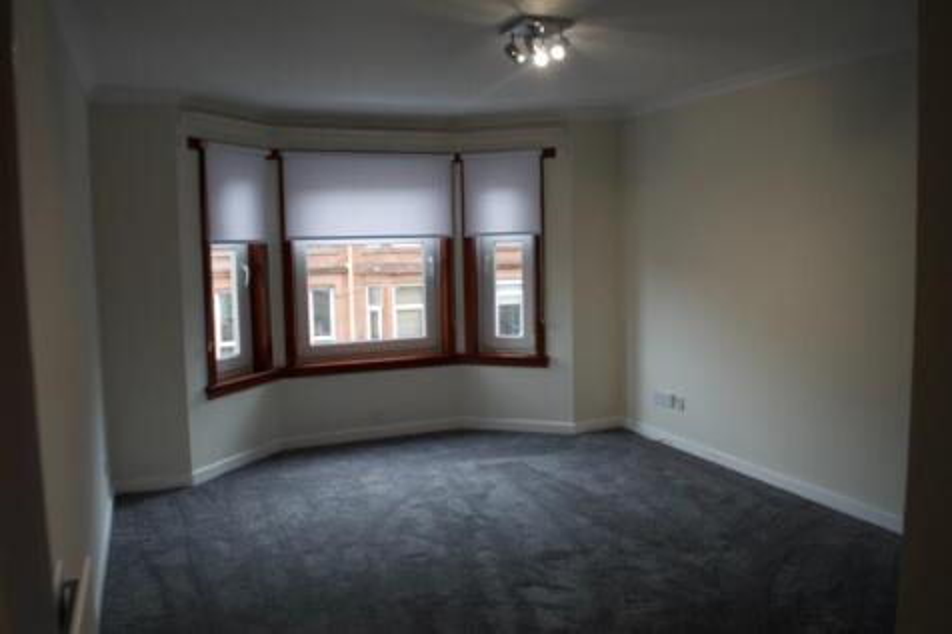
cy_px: 317
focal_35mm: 27
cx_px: 476
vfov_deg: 47.9
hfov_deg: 67.4
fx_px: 714
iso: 400
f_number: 5.6
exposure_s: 1/125
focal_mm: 18
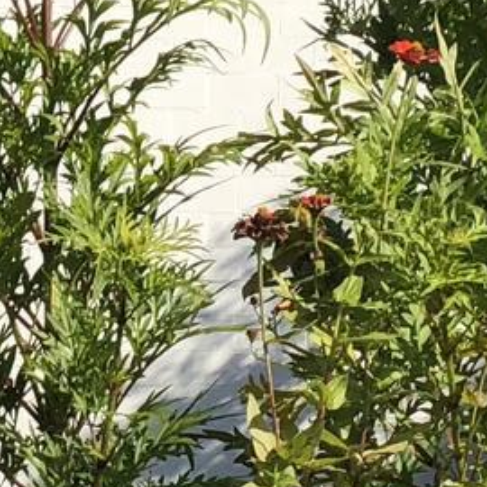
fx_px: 5555
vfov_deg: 4.9
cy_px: 1059
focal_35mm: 349
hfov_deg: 4.8
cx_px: -909
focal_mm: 6
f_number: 2.4
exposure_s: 1/972
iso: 16
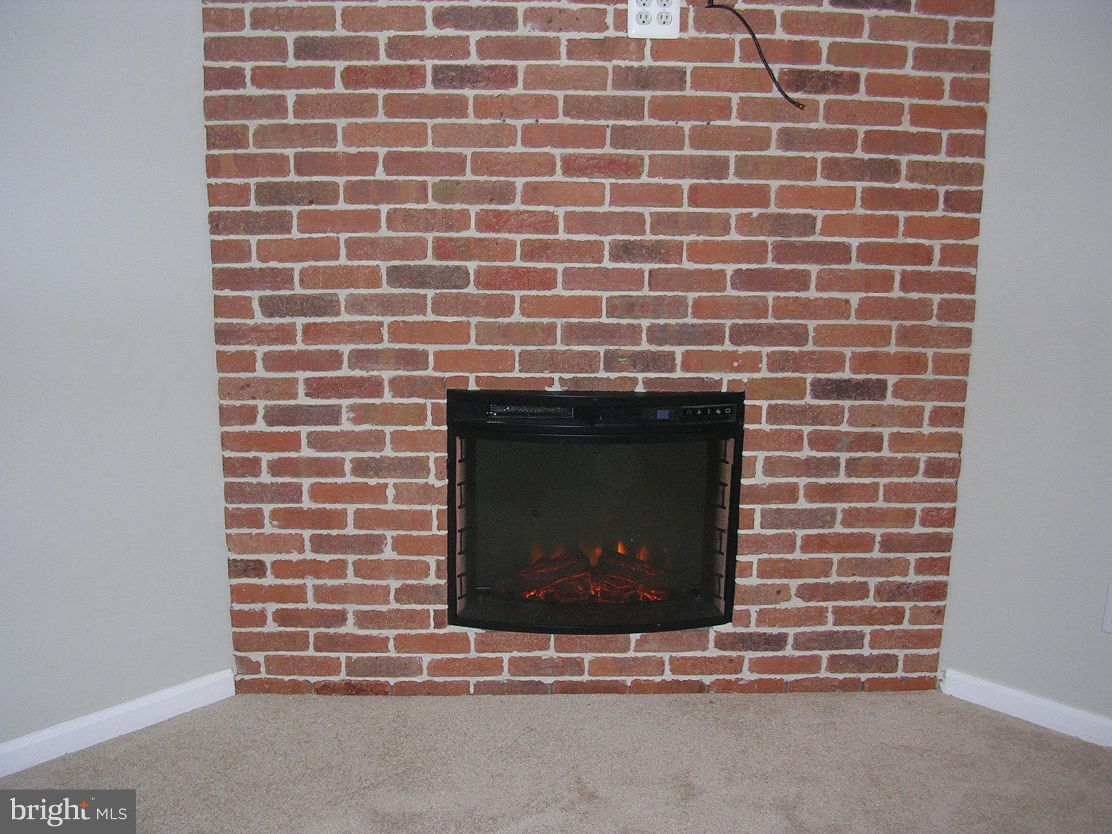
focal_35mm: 38
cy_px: 417
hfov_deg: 49.0
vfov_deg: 37.7
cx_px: 556
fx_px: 1221
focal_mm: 5.8
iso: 69
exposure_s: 1/60.1
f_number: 2.8
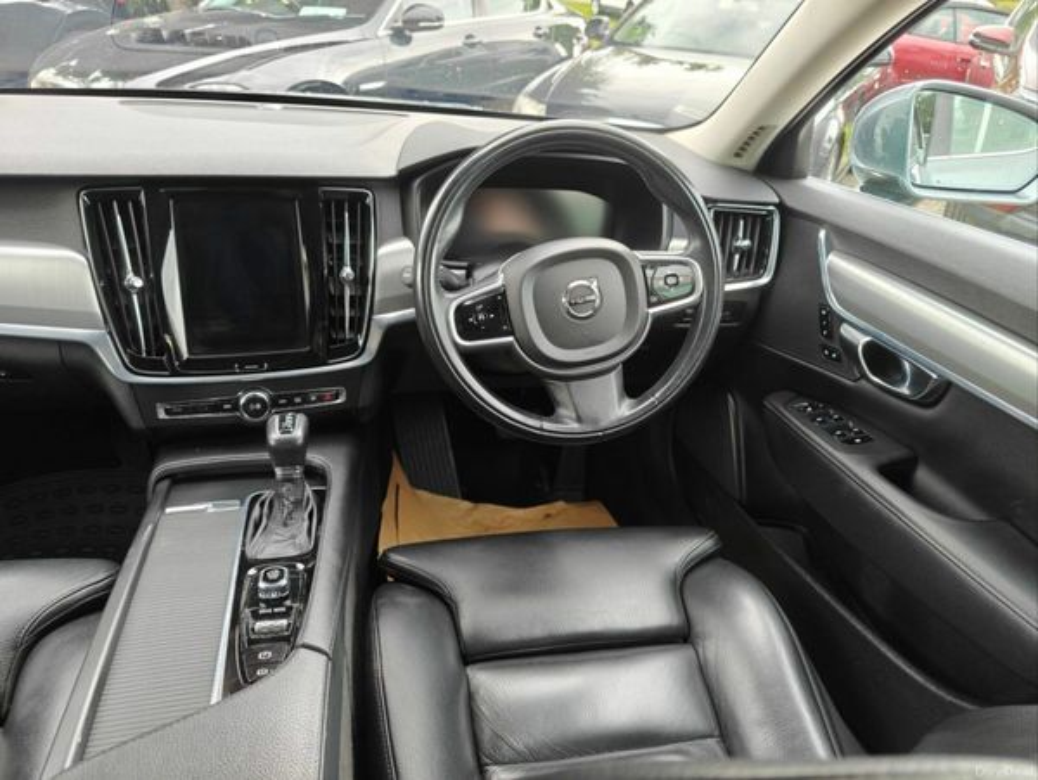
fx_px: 720
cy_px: 390
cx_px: 519
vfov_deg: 56.9
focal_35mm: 24
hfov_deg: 71.6
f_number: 1.7
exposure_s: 1/100
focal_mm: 6.06
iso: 640
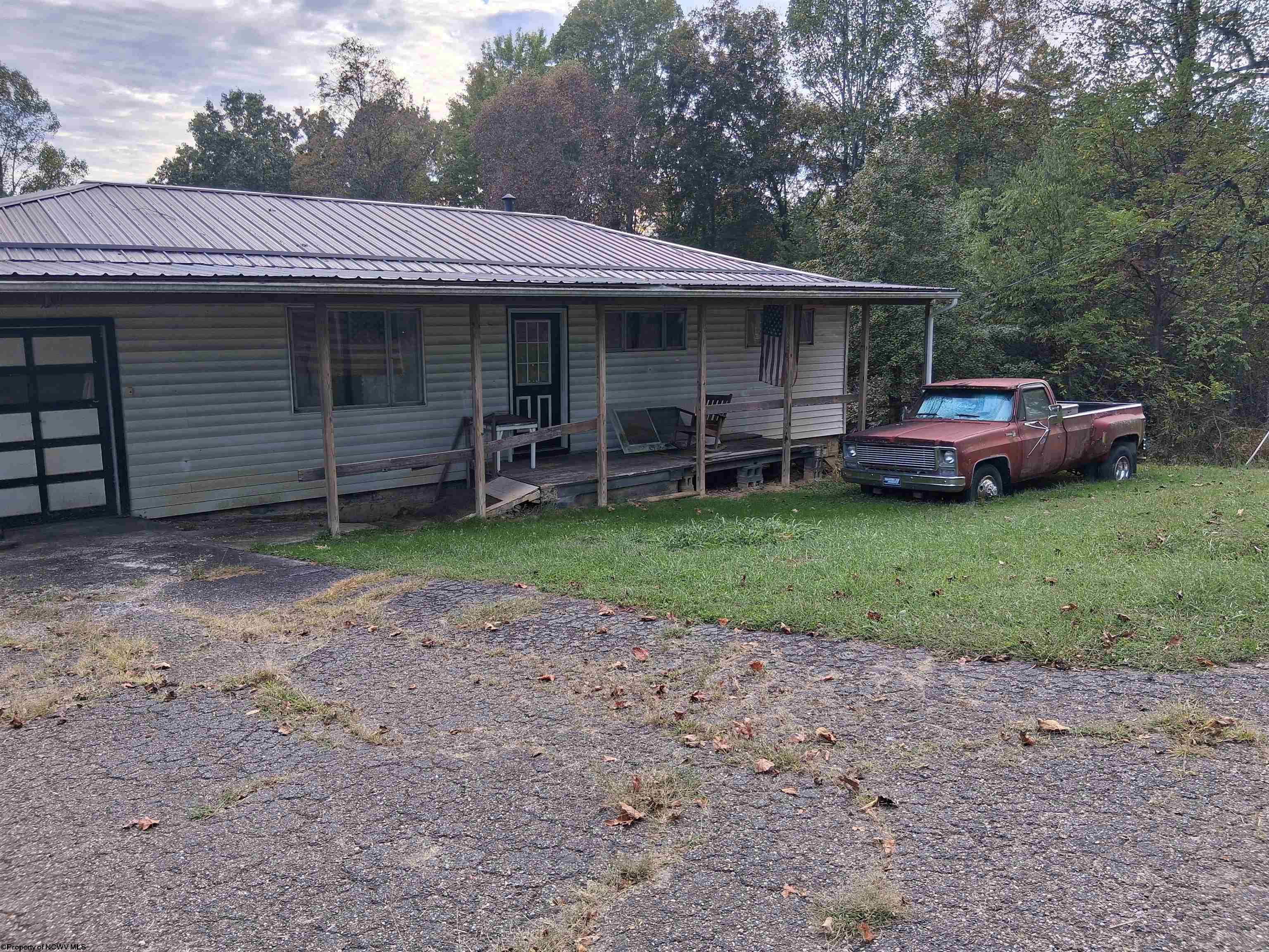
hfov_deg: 67.3
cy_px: 476
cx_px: 634
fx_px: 953
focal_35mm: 26
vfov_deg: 53.1
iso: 40
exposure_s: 1/120
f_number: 1.8
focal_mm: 3.98
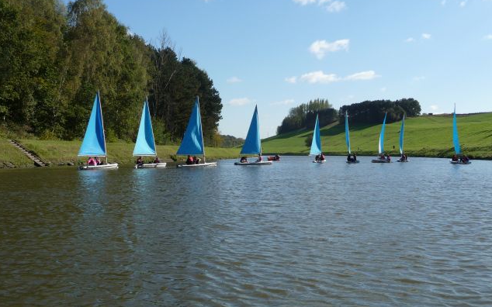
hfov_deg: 43.5
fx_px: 617
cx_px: 245
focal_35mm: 46
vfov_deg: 28.0
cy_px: 150
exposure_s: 1/800
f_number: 4
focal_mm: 7.1
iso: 100
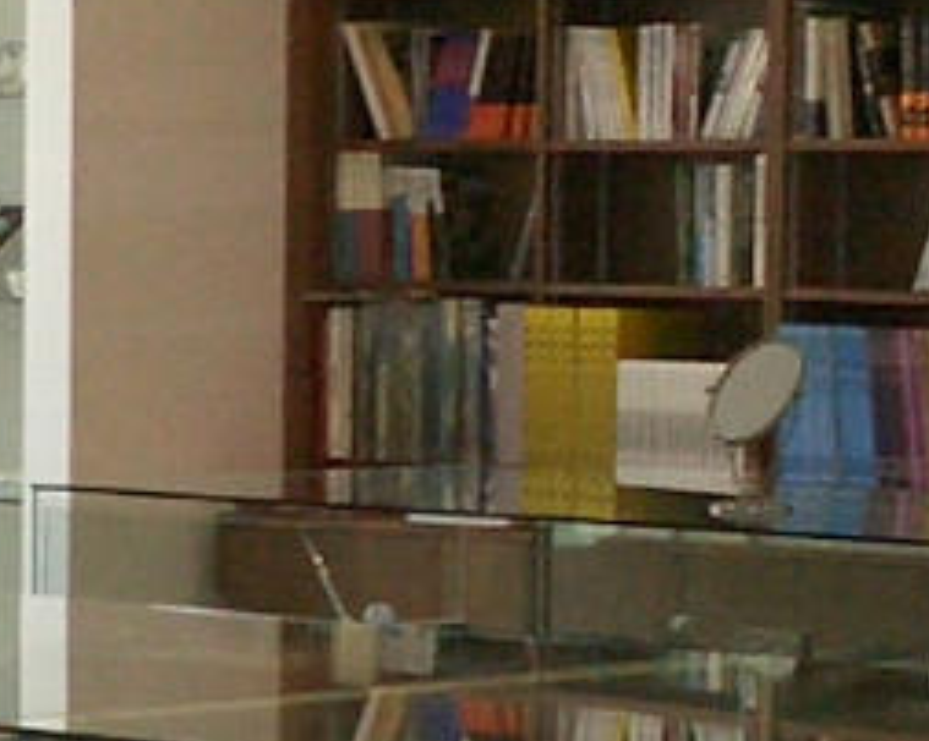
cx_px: 206
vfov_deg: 8.4
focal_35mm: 183
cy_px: 800
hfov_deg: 10.5
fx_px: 5028
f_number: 3.5
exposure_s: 1/40
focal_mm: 5.6
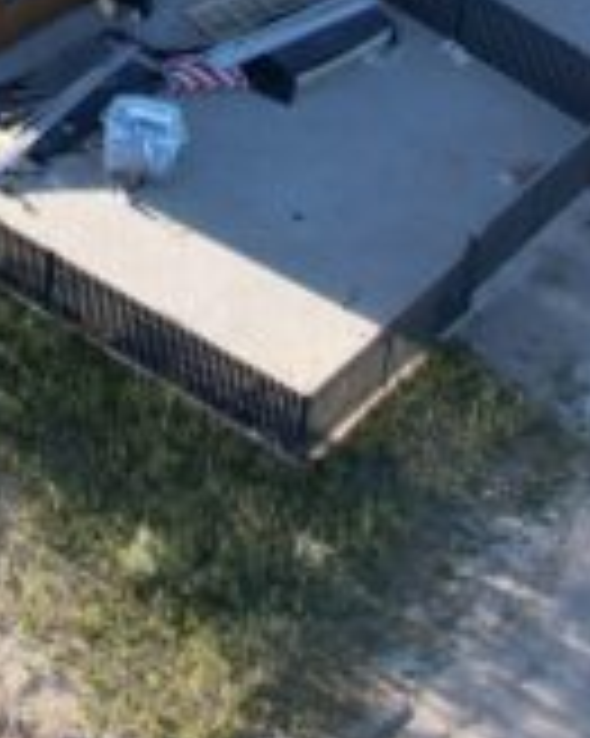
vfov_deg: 13.6
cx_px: -270
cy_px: -511
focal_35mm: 129
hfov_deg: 11.5
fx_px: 2818
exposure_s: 1/500
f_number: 2.8
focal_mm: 8.38
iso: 130
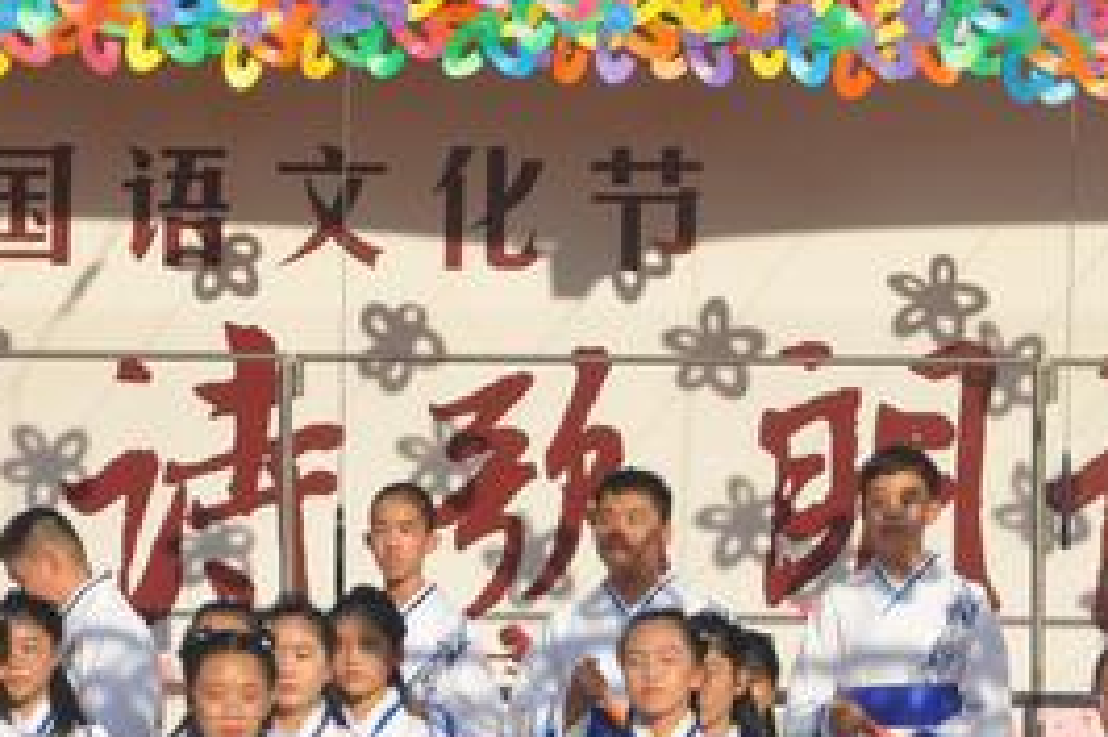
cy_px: 760
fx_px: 6920
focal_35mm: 225
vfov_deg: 6.1
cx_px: 569
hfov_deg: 9.2
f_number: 10
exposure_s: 1/400
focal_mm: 50
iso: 200
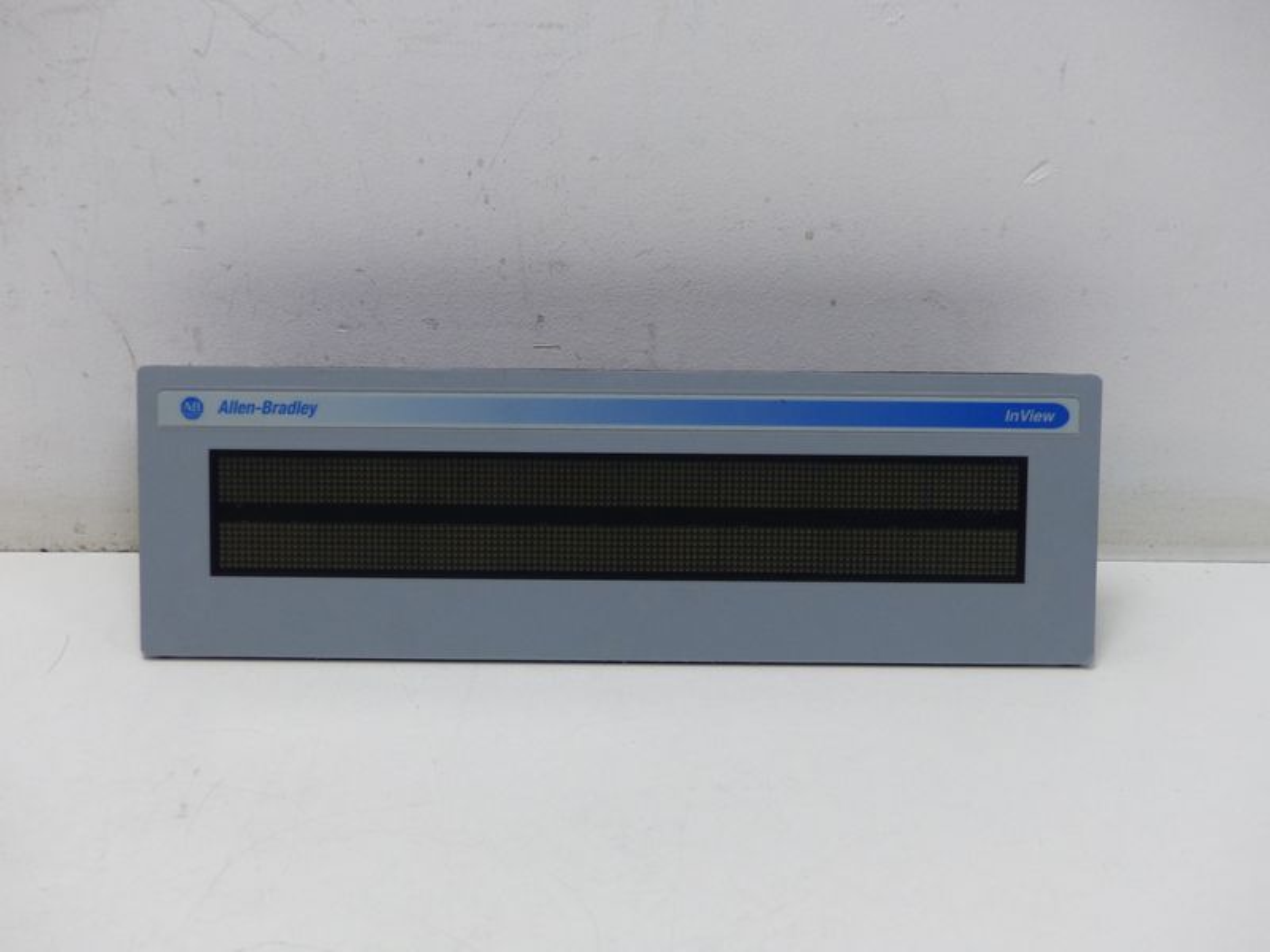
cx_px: 635
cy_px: 476
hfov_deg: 29.4
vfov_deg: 22.3
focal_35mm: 66
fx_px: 2421
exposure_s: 1/60
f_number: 2.8
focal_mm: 11.9
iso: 160
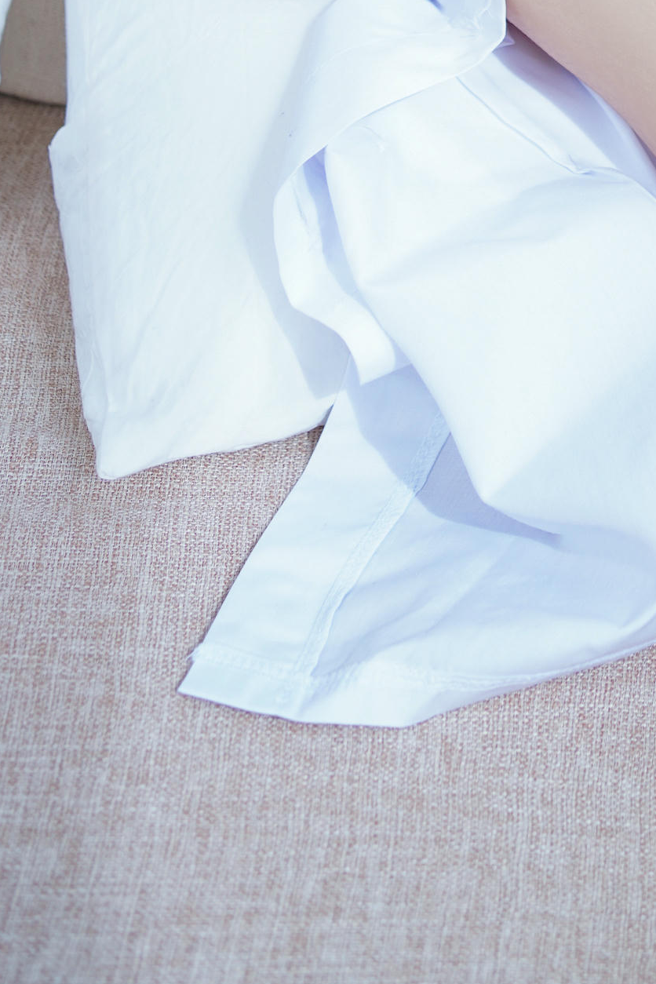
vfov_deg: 16.7
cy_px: -501
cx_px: 835
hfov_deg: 12.0
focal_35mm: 111
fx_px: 3034
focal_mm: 35
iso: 100
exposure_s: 1/200
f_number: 2.8
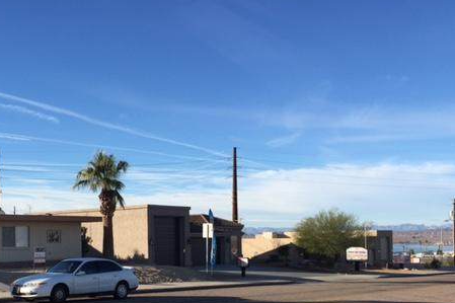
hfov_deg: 44.5
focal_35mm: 43
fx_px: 543
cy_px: 235
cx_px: 135
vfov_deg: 30.5
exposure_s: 1/1883
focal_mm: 4.15
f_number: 2.2
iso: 32
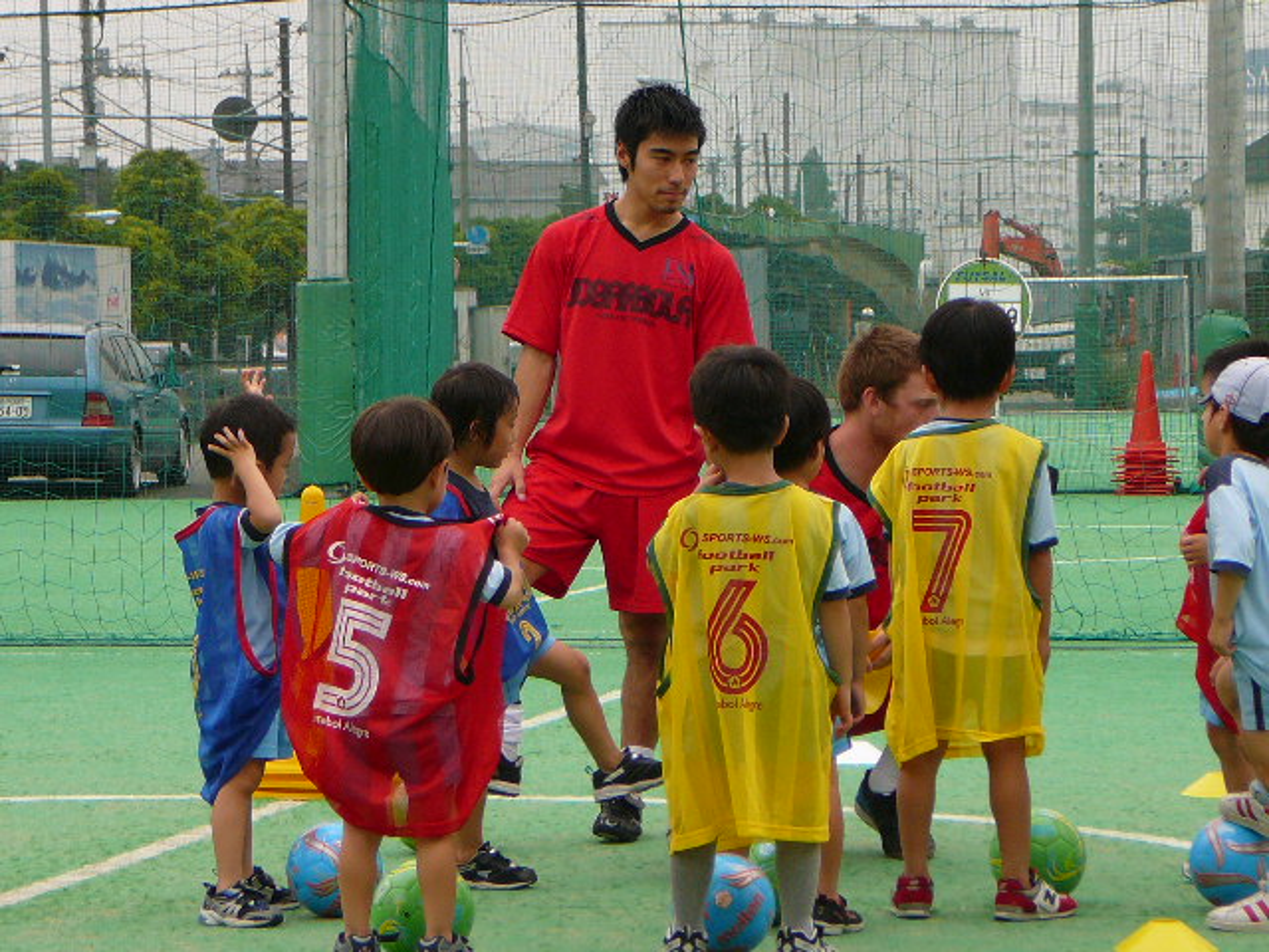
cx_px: 634
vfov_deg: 10.0
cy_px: 476
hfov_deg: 13.3
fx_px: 5426
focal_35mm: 148
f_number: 3.9
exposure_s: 1/200
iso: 80
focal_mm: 17.6
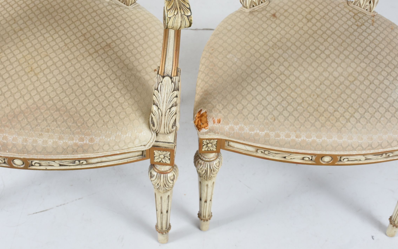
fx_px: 593
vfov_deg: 23.6
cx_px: 164
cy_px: 81
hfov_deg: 37.0
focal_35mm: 55
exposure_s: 1/80
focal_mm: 27
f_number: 9
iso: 200
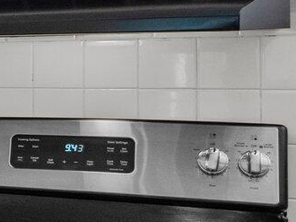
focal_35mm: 87
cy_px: 46
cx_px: -320
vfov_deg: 16.8
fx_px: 743
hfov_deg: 16.4
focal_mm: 7
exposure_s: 1/100
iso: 400
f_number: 4
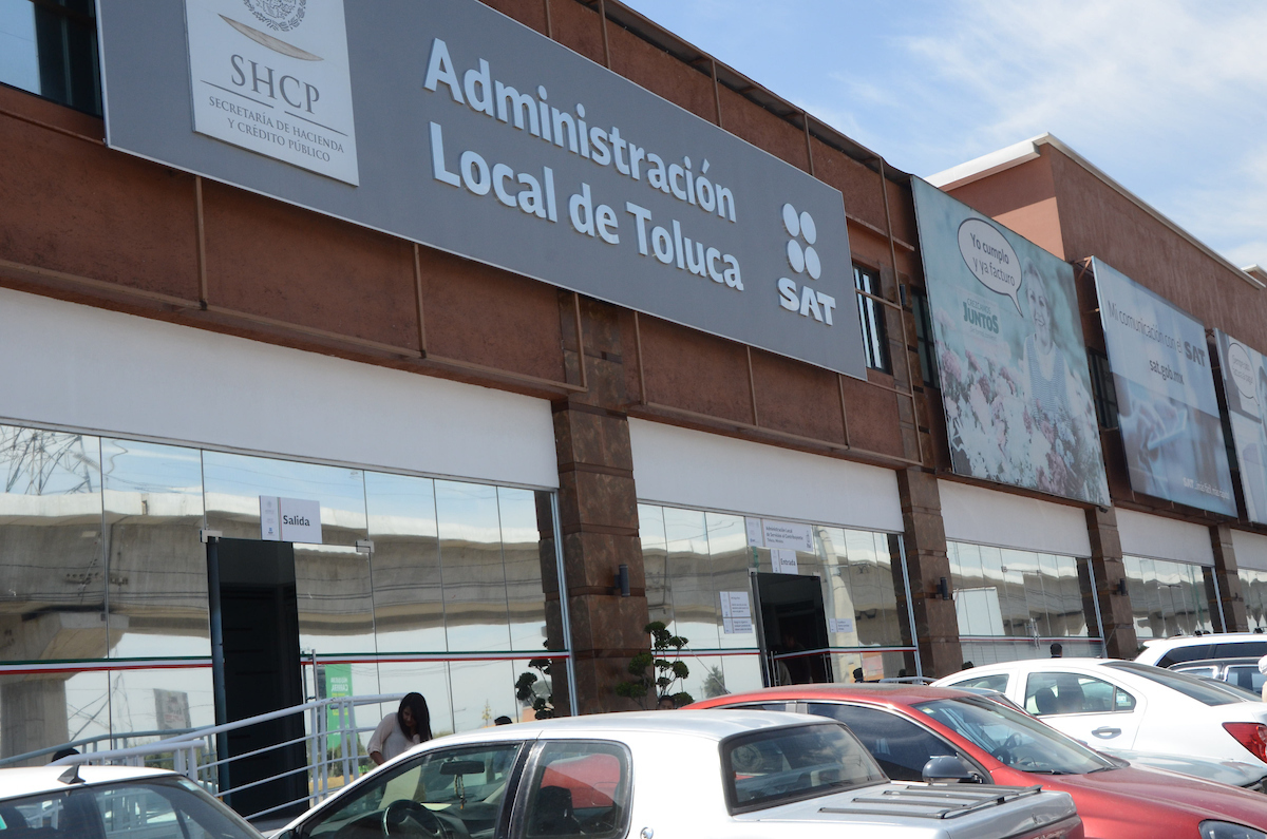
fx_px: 1581
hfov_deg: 43.7
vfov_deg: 29.7
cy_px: 420
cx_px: 634
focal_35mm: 45
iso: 500
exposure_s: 1/400
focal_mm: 30
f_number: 10
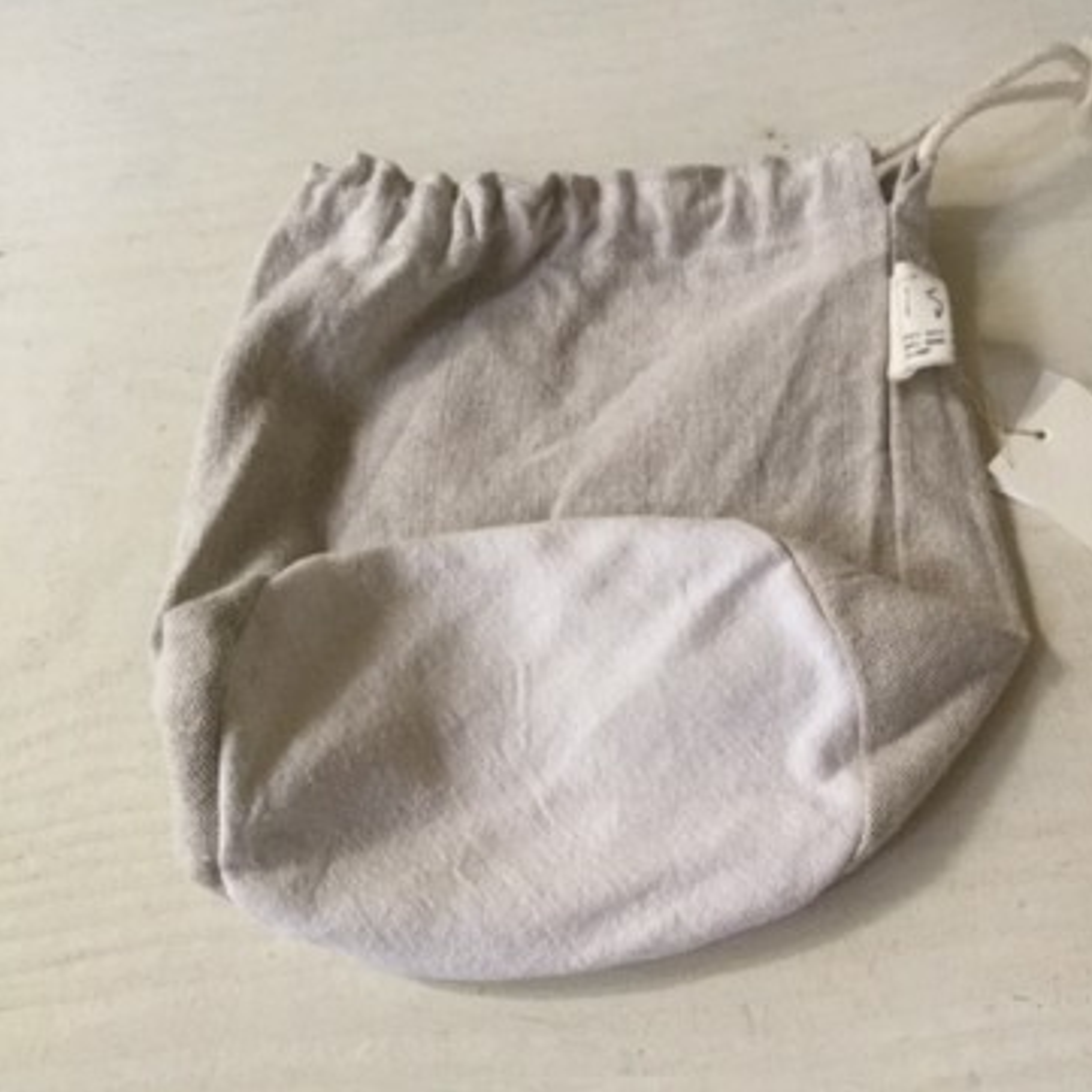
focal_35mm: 37
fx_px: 1321
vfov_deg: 44.9
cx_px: 735
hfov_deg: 44.2
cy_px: 541
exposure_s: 1/30
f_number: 2.4
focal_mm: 3.3
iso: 125
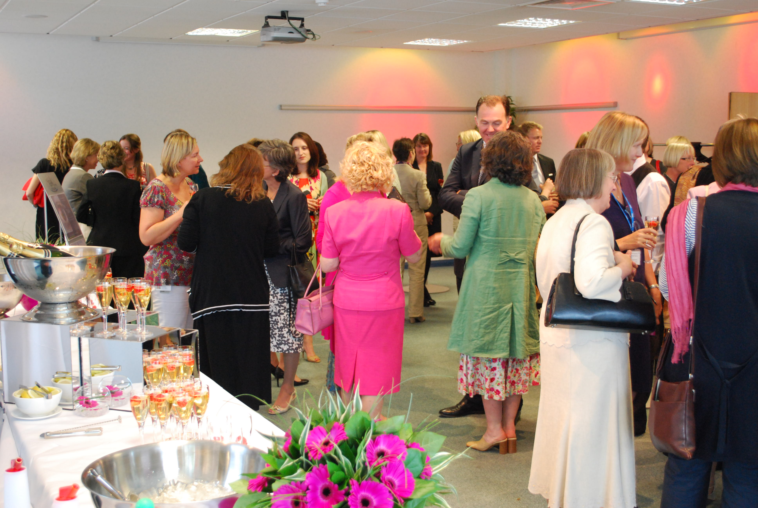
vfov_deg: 29.9
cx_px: 379
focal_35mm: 45
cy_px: 254
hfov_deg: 43.6
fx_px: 949
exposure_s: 1/30
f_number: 4.8
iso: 900
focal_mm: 30
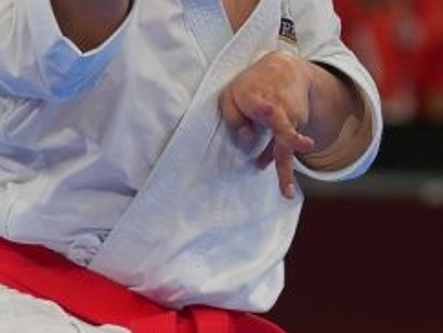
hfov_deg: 2.1
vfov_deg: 1.6
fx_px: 11842
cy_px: 267
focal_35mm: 924
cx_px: 242
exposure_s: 1/500
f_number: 2.8
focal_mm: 130
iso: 200
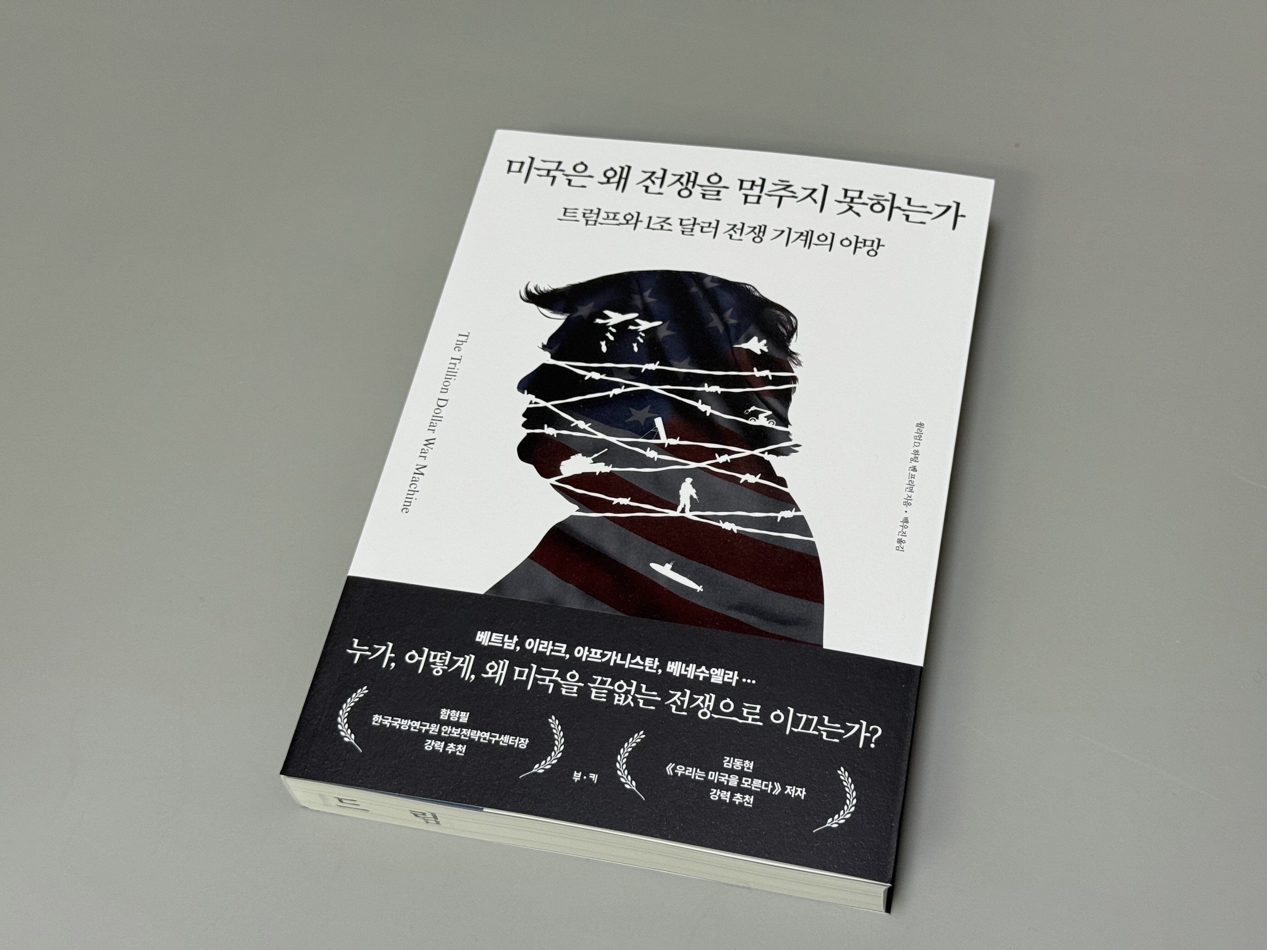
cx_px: 634
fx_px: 1757
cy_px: 475
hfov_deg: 39.7
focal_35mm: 48
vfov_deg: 30.3
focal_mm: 6.76
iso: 64
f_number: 1.78
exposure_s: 1/60
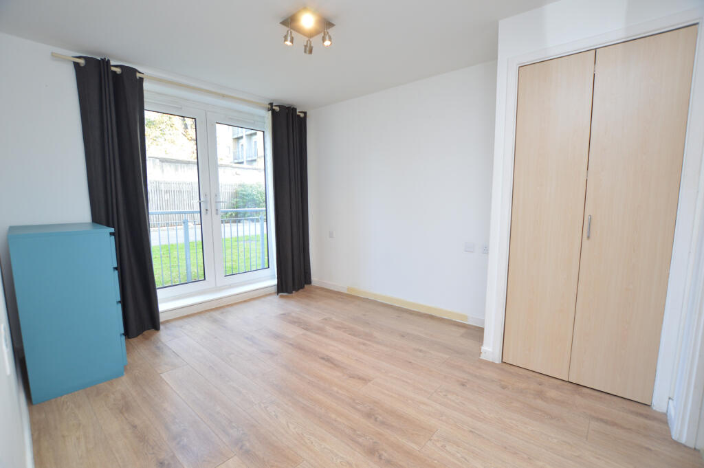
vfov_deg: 77.2
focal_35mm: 15
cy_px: 234
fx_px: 293
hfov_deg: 100.4
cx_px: 352
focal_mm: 10
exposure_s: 1/60
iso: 400
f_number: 4
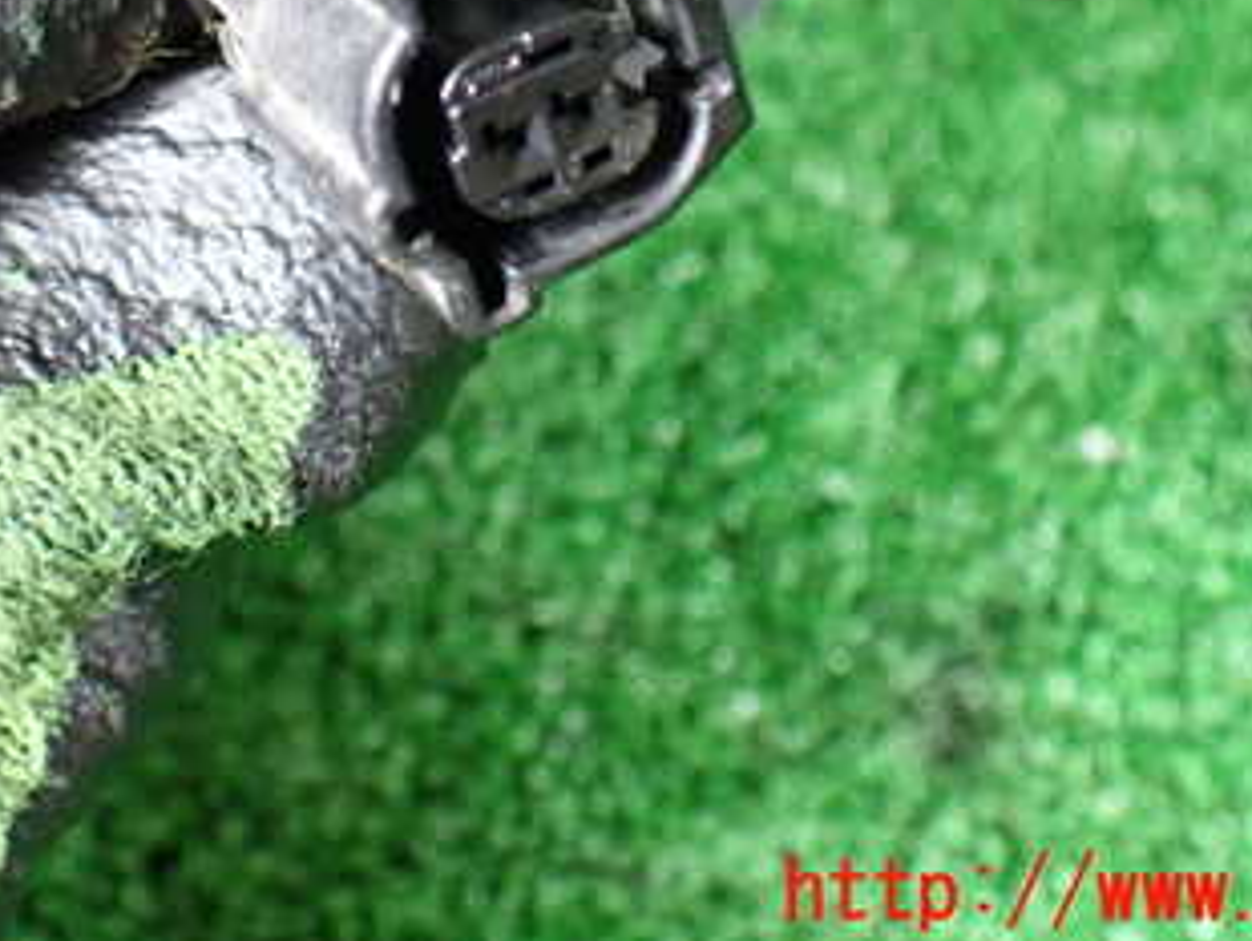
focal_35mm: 58
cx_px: 485
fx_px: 2099
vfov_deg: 24.3
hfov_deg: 33.1
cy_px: 36
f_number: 2.3
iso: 800
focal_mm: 5.4
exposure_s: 1/40
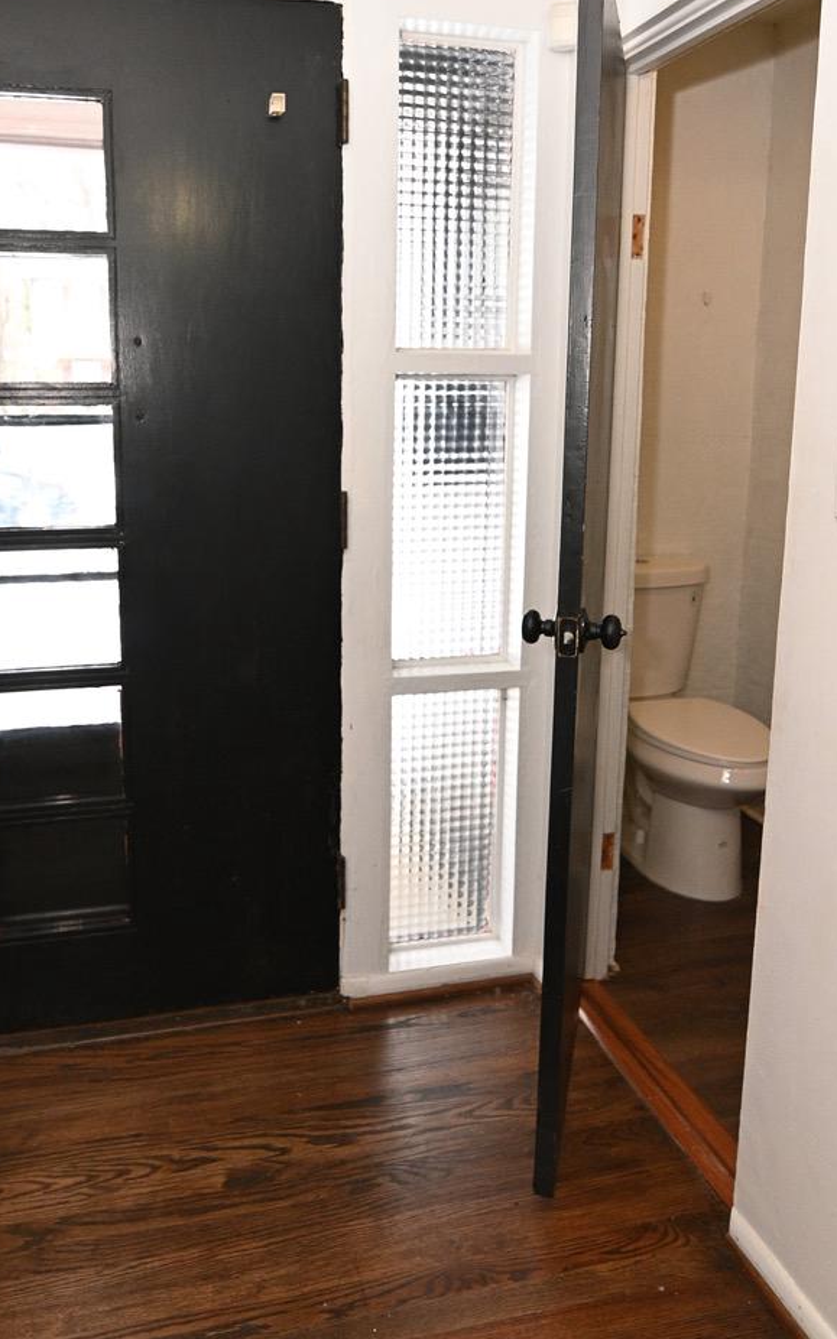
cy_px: 532
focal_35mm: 27
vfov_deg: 67.7
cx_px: 332
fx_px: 986
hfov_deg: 45.7
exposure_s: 1/320
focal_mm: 16
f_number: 4
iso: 2200
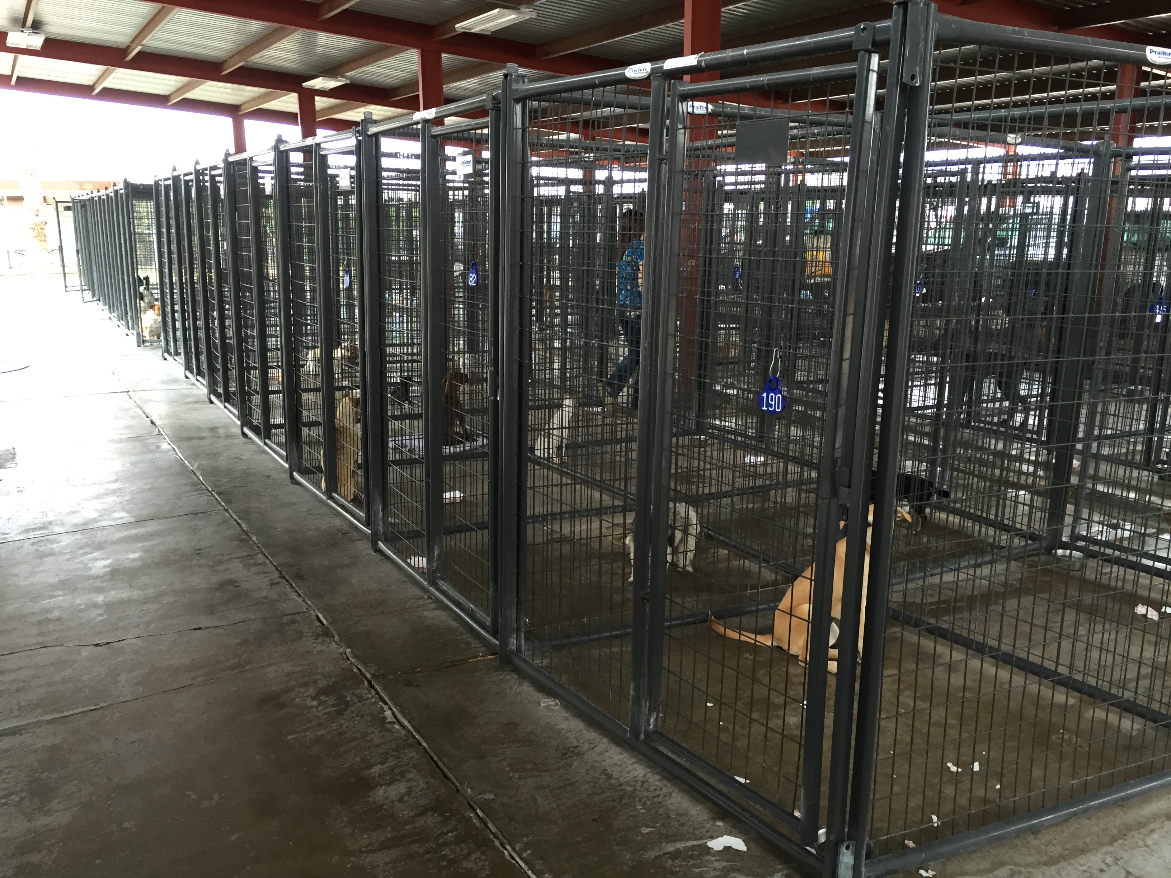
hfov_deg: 61.7
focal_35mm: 29
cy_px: 439
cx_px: 586
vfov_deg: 48.2
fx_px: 981
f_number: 2.2
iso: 100
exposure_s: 1/30
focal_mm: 4.15
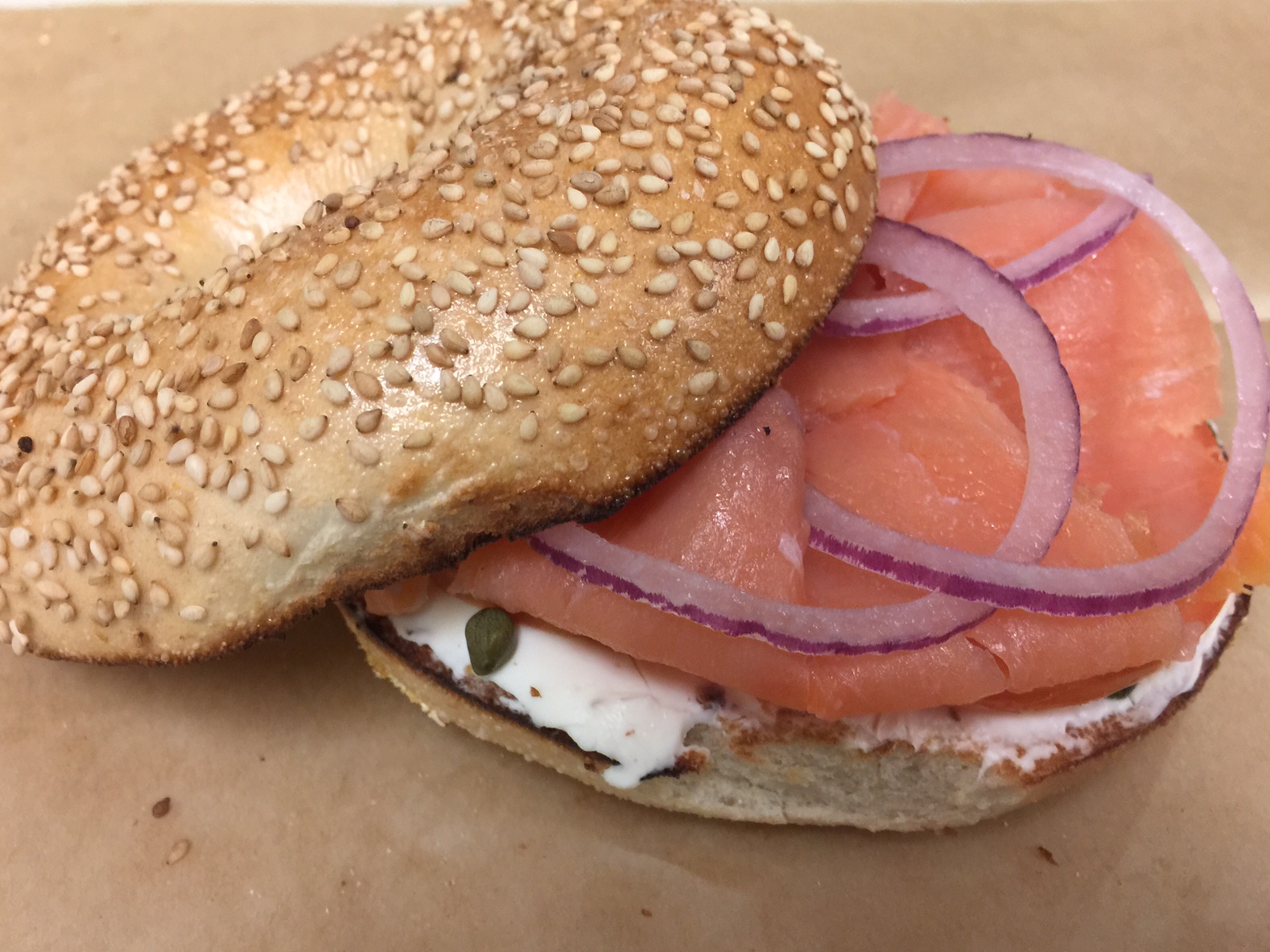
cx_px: 628
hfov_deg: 60.0
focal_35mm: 30
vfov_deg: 46.8
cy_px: 490
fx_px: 1100
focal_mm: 4.15
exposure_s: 1/15
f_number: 2.2
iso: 80
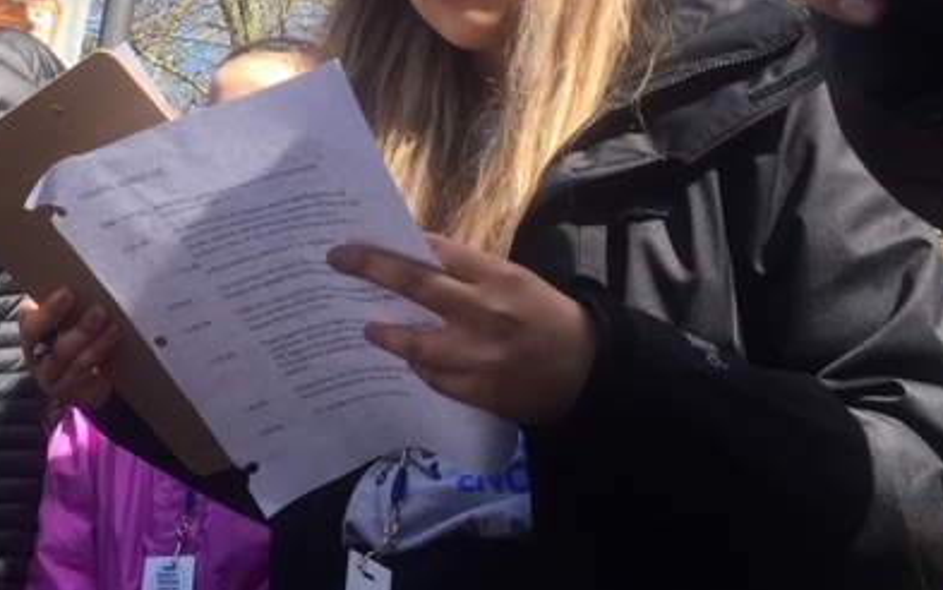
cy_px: 34
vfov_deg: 24.9
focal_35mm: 50
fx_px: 1286
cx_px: 211
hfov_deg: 39.0
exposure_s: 1/553
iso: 25
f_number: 2.2
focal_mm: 4.15
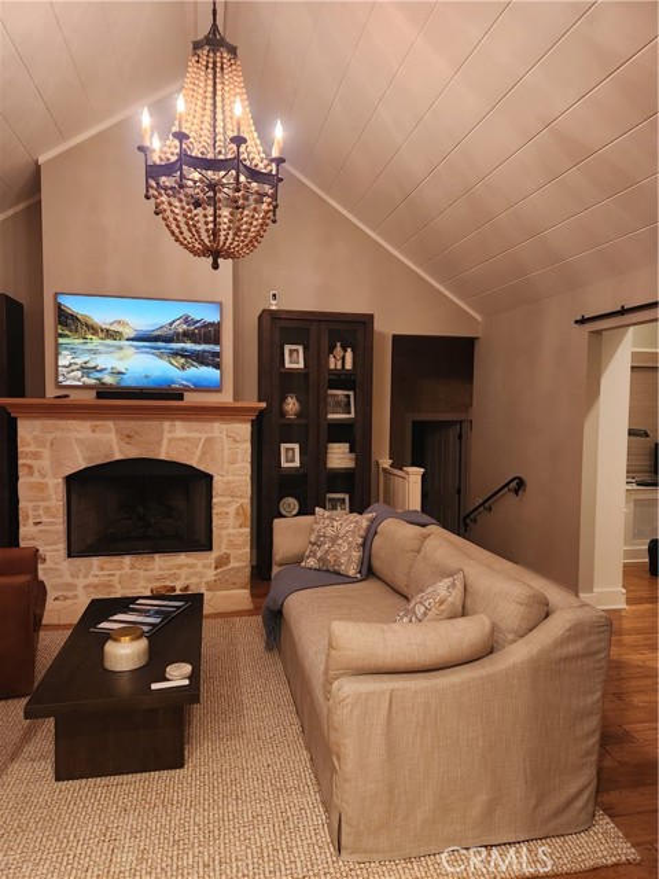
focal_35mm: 23
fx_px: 584
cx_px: 330
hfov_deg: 58.9
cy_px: 440
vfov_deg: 73.9
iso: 640
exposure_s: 1/60
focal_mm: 5.4
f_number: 1.8
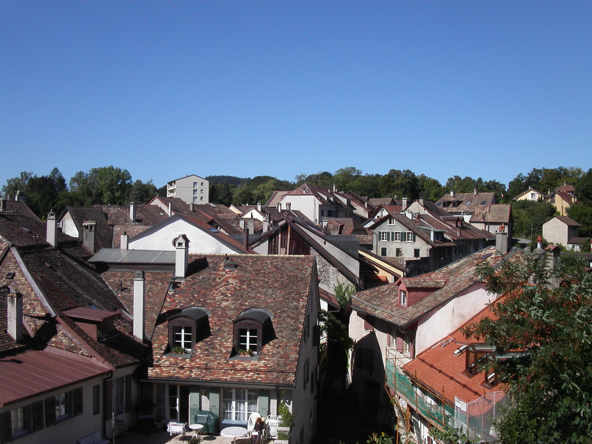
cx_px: 296
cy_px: 222
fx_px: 650
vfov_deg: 37.7
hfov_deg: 49.0
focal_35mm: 38
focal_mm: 7.8
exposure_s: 1/350
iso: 100
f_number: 8
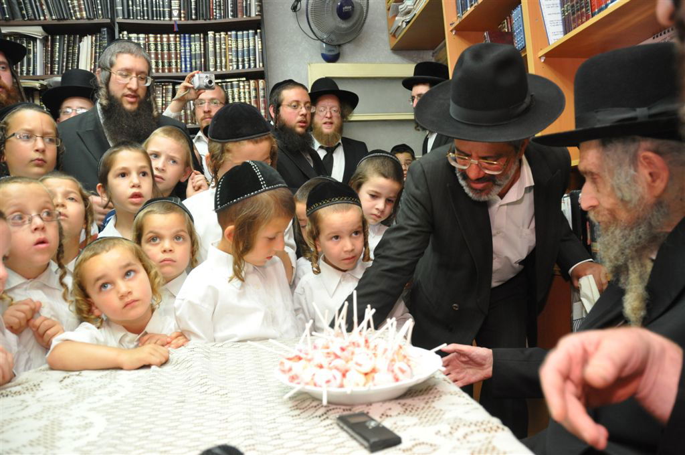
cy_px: 228
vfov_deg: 47.8
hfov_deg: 67.4
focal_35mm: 27
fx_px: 513
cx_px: 342
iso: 800
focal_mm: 18
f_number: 4
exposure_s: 1/60
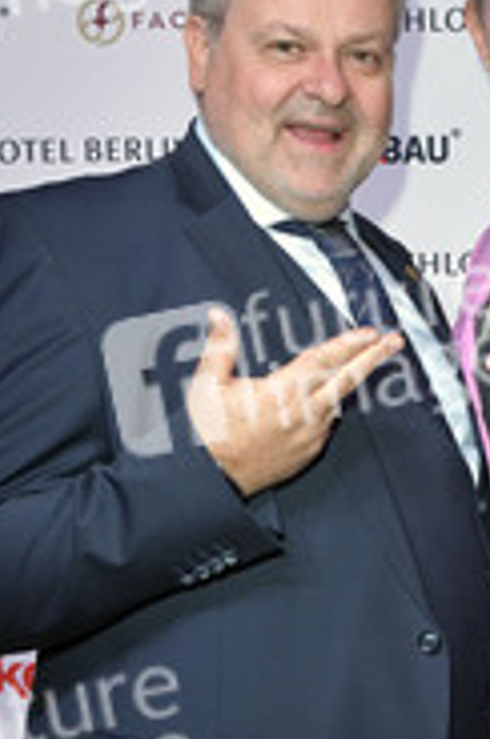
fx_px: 1291
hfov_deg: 21.1
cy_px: 562
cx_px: 426
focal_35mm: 63
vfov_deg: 31.3
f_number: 6.3
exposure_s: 1/200
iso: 1250
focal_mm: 29
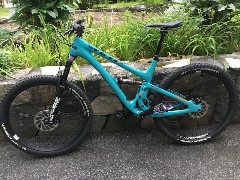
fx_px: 215
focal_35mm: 31
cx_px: 120
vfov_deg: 45.4
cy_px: 90
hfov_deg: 58.4
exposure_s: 1/25
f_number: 2.4
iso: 200
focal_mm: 3.3
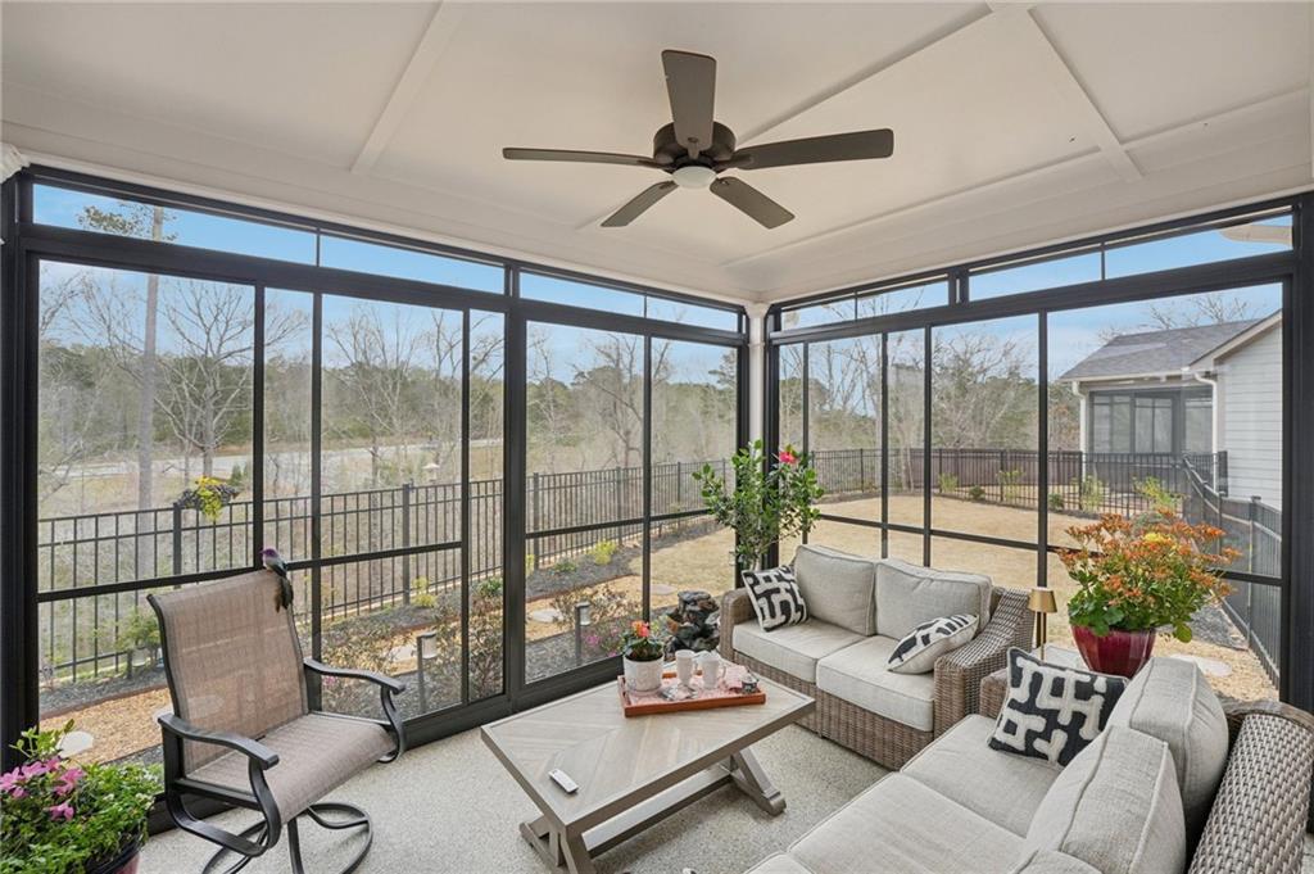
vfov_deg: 81.1
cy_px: 437
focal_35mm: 14
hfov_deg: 104.3
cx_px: 657
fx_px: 511
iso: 320
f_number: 8
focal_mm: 14
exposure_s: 1/250
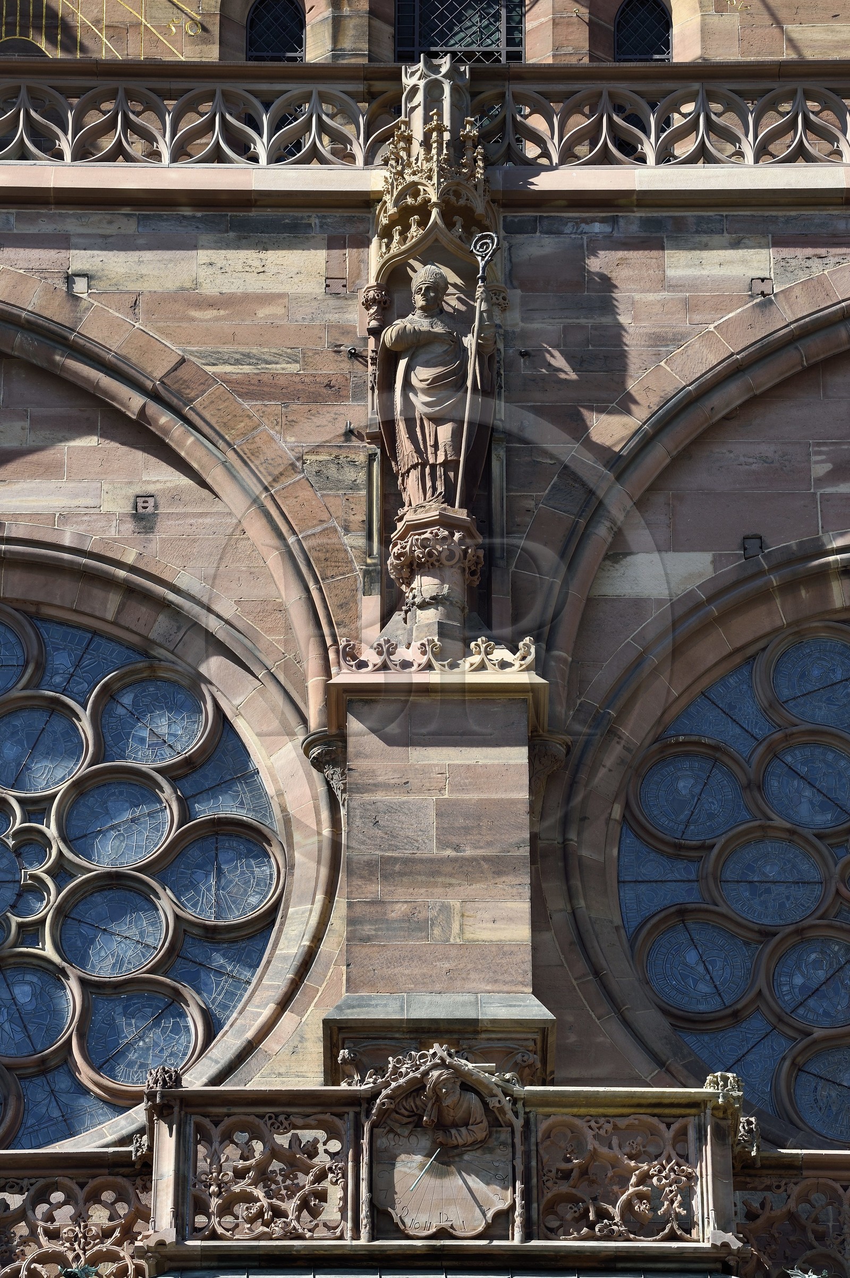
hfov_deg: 8.6
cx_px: 425
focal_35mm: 160
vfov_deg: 12.8
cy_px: 639
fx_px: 5674
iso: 200
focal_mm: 160
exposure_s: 1/250
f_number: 9
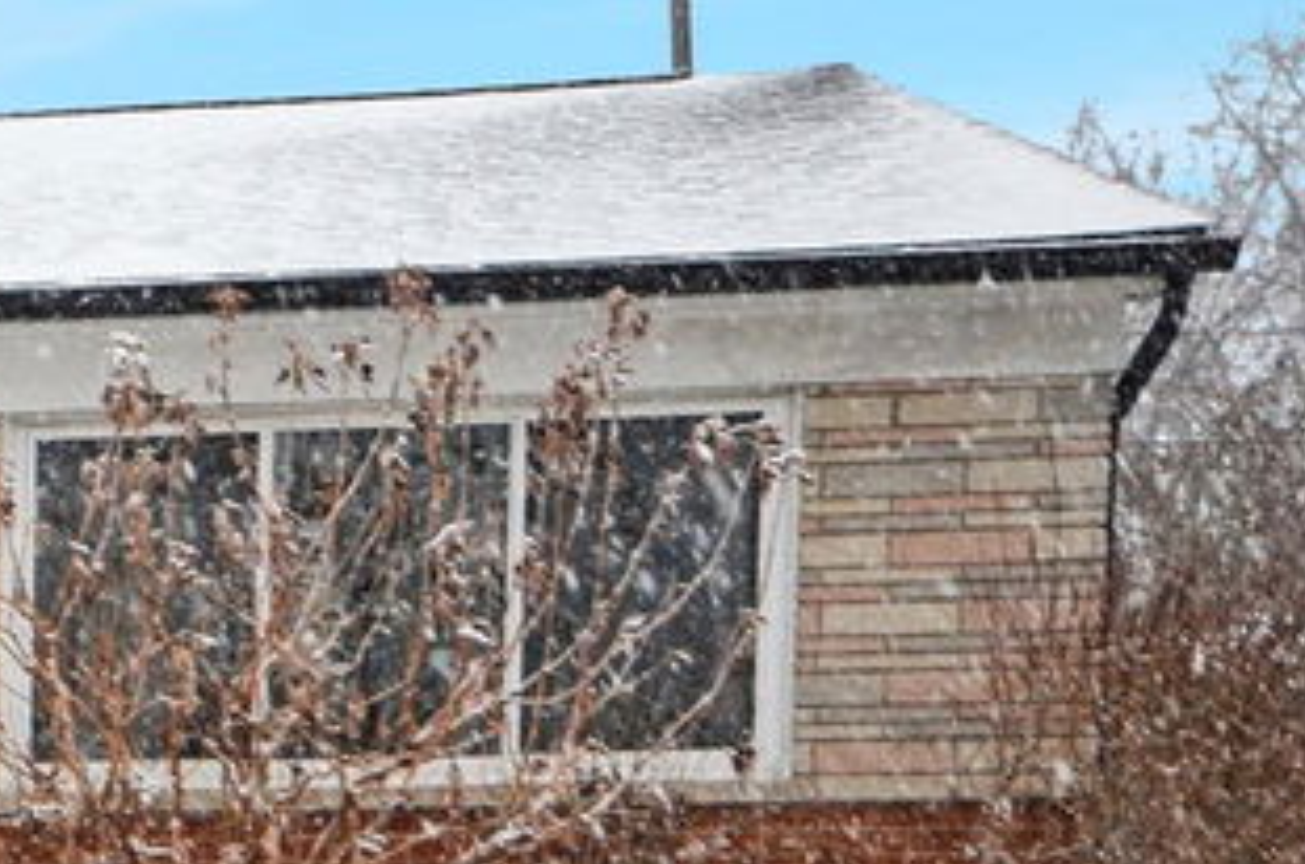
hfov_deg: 19.5
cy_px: 445
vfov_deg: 15.3
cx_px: -734
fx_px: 3220
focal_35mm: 89
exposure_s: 1/160
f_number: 6.3
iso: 200
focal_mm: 18
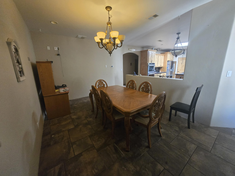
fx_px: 88
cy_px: 88
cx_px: 118
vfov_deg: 89.9
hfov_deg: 106.2
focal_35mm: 13
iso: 500
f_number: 2.2
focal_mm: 1.7
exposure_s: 1/60
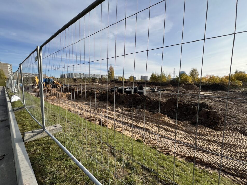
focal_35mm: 14
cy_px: 92
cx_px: 132
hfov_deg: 101.9
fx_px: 100
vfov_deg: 85.7
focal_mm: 1.57
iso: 32
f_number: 1.8
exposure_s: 1/1647
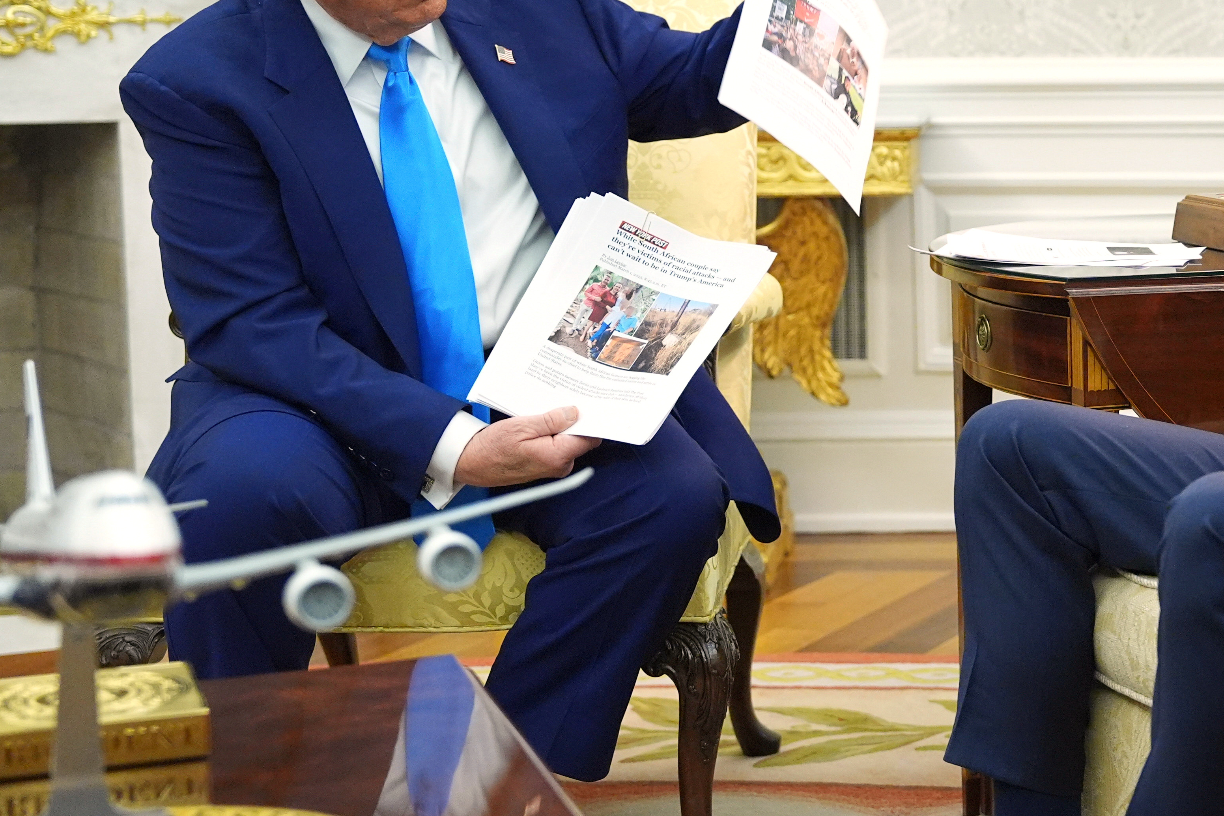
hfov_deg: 22.6
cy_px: 288
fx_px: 2958
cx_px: 1168
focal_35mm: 87
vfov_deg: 15.7
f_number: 2.8
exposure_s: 1/100
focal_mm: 45
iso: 3200
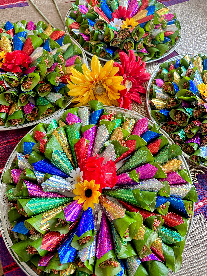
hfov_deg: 56.8
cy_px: 138
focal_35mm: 24
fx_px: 191
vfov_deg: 71.6
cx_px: 104
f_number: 1.78
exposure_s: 1/60
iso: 250
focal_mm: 6.86
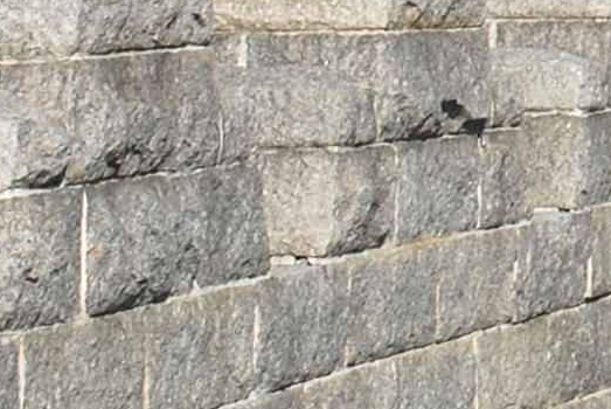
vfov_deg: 4.5
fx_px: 5092
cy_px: -630
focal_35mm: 300
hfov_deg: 6.1
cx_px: 2085
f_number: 8
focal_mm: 27
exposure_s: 1/125
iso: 100
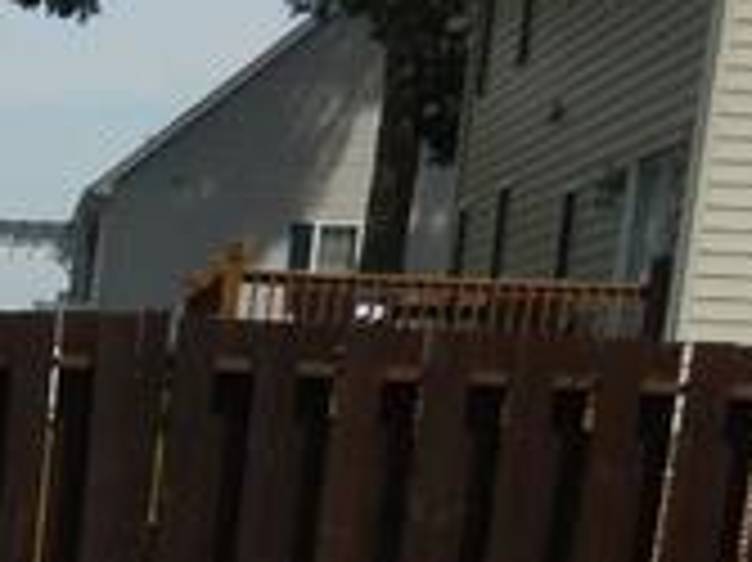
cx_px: -572
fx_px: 2518
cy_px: 1070
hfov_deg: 14.9
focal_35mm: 116
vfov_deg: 11.6
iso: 125
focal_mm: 4.5
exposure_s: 1/400
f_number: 6.8
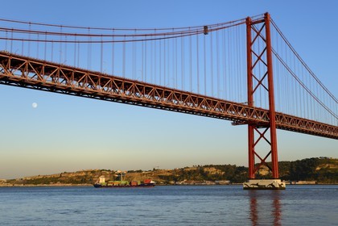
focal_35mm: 48
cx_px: 169
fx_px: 451
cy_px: 113
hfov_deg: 41.1
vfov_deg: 28.1
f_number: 8
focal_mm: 48
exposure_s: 1/160
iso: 100
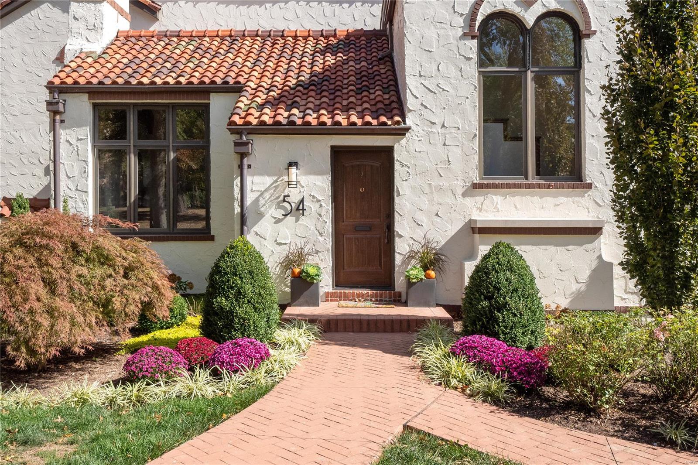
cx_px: 349
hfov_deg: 53.1
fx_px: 698
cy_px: 232
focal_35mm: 36
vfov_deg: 36.9
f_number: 8
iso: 400
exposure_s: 1/500
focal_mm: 18
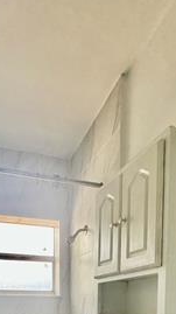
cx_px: 64
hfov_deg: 34.4
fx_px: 283
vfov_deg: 47.6
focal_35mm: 34
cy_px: 318
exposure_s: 1/99
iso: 125
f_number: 2.2
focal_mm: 2.22
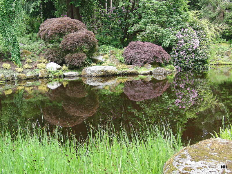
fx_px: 248
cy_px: 87
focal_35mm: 37
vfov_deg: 38.7
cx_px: 116
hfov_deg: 50.1
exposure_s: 1/80
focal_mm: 6.42
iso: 100
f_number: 3.6
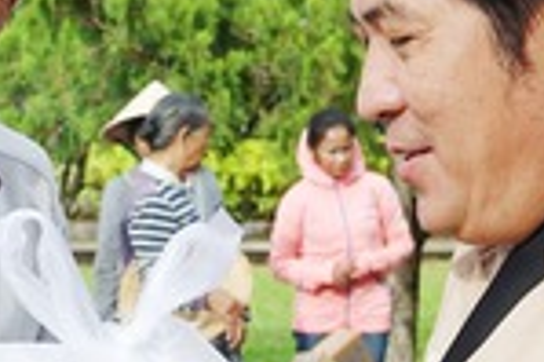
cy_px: 506
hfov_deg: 10.8
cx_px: 55
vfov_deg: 7.2
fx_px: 2853
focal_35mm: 189
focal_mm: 16.31
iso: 100
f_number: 4
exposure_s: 1/500
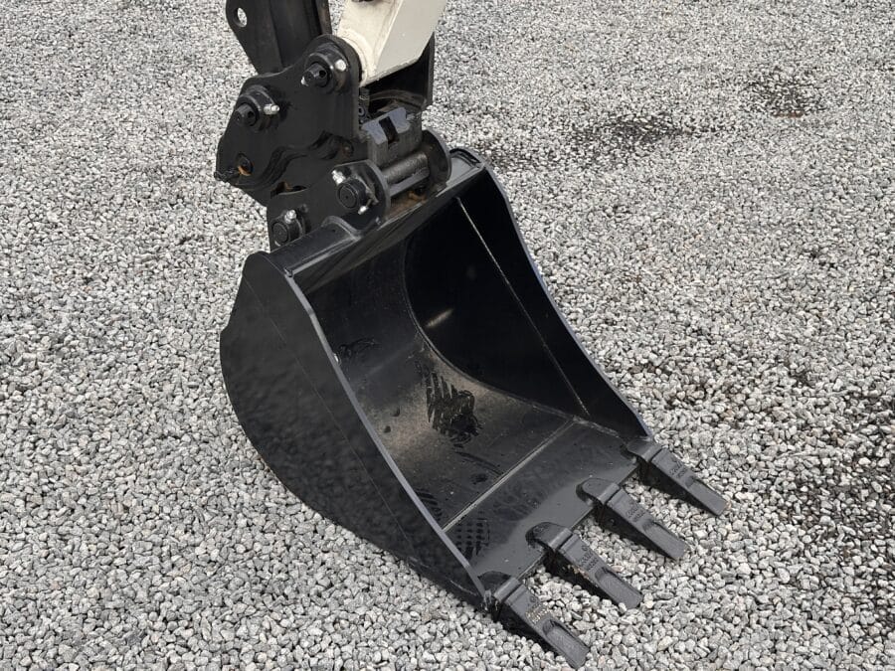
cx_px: 448
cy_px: 336
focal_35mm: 48
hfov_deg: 39.7
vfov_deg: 30.3
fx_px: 1241
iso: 64
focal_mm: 6.86
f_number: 1.78
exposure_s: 1/584
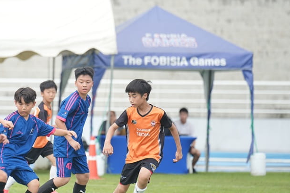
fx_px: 2360
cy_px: 120
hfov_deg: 7.0
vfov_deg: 4.7
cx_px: 72
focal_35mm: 293
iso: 200
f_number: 3.2
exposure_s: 1/1000
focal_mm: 180
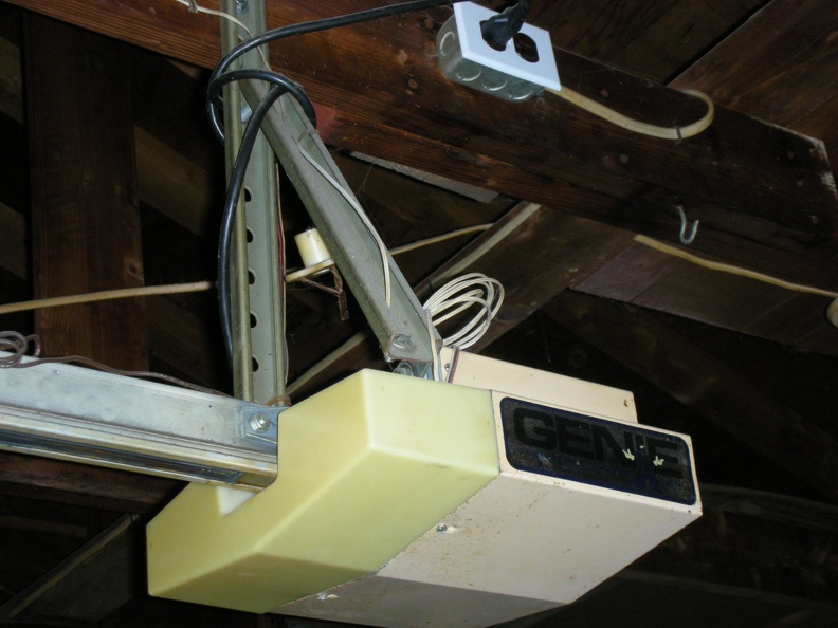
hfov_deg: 26.7
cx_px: 419
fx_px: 1767
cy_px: 314
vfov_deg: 20.2
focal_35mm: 73
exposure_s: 1/120
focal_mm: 12.2
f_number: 4.1
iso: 198
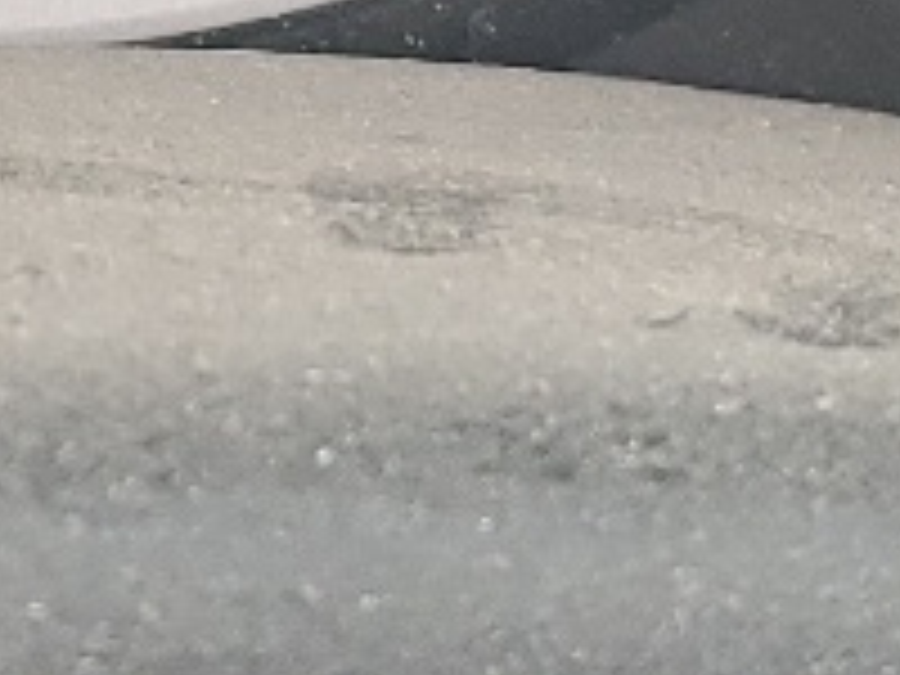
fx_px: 5408
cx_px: -189
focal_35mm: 208
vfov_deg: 7.0
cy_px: -446
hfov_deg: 9.4
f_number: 1.5
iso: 85
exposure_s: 1/120
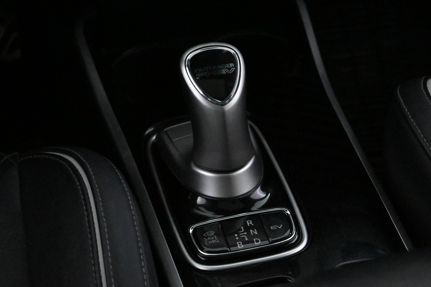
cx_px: 216
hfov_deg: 27.0
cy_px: 144
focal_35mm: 75
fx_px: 898
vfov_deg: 18.2
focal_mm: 50
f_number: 6.3
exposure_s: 1/80
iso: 22800
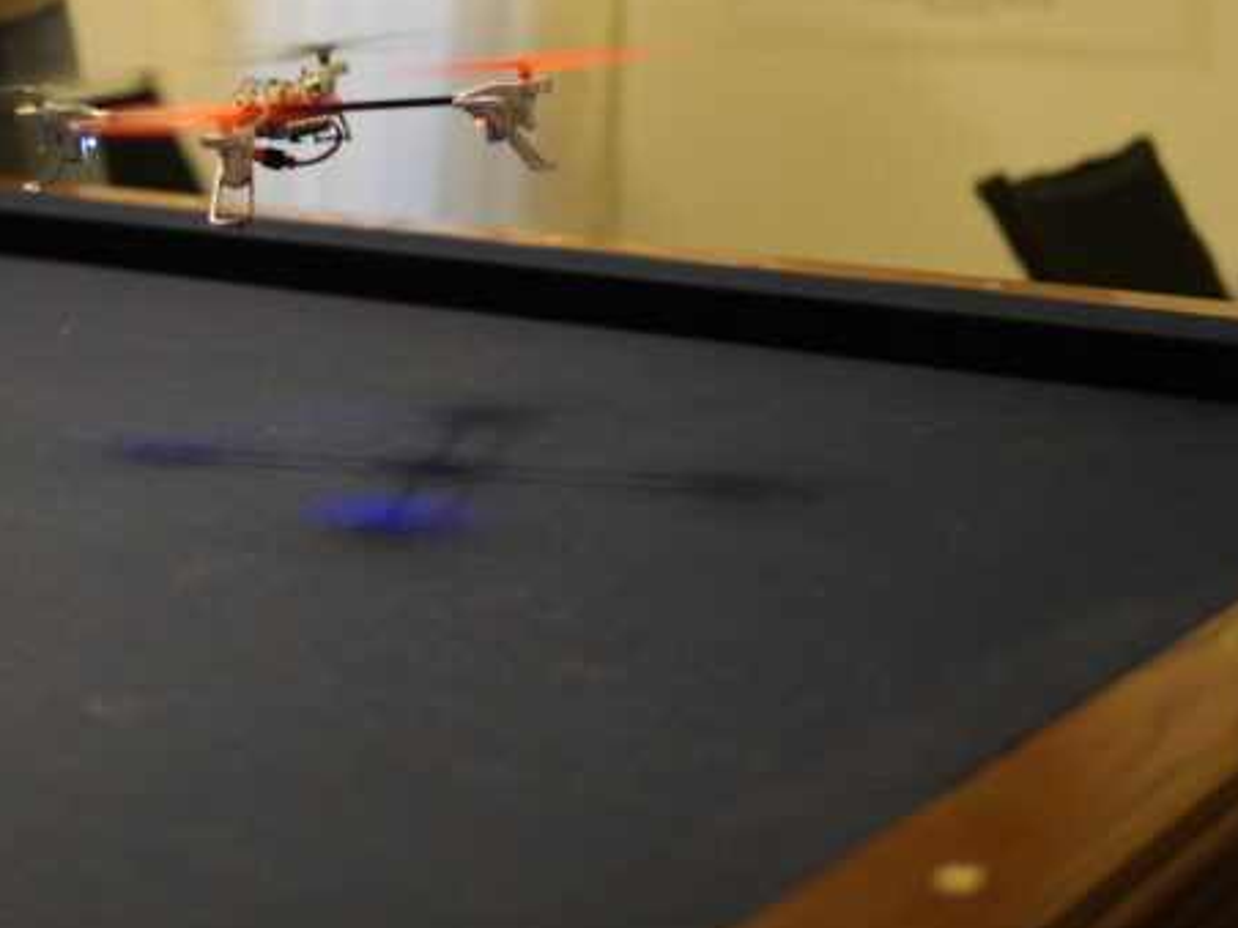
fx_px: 3040
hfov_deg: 22.6
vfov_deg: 17.2
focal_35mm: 85
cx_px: 211
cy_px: 159
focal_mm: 25
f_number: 1.4
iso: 1000
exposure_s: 1/125
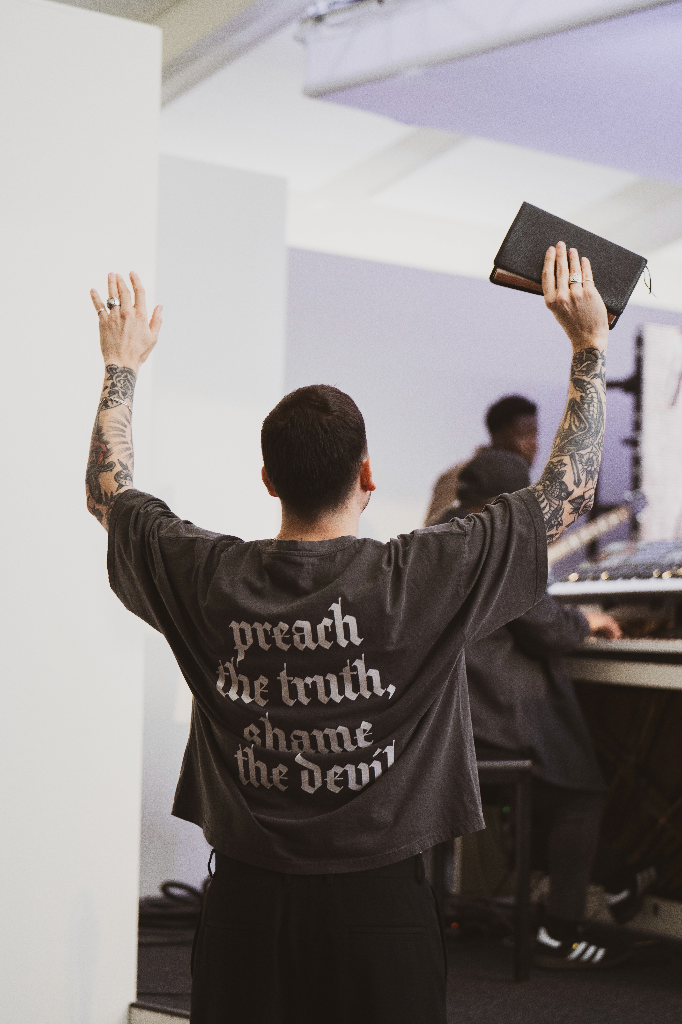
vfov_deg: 25.1
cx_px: 341
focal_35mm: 81
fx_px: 2302
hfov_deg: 16.9
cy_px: 512
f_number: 2.8
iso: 2000
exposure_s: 1/200
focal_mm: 81
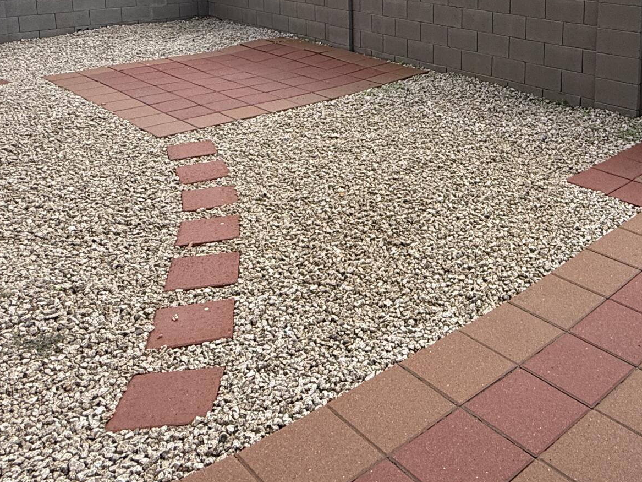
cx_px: 485
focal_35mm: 36
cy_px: 23
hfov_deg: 49.2
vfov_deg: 36.4
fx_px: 668
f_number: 2.2
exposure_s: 1/383
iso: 64
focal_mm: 2.22
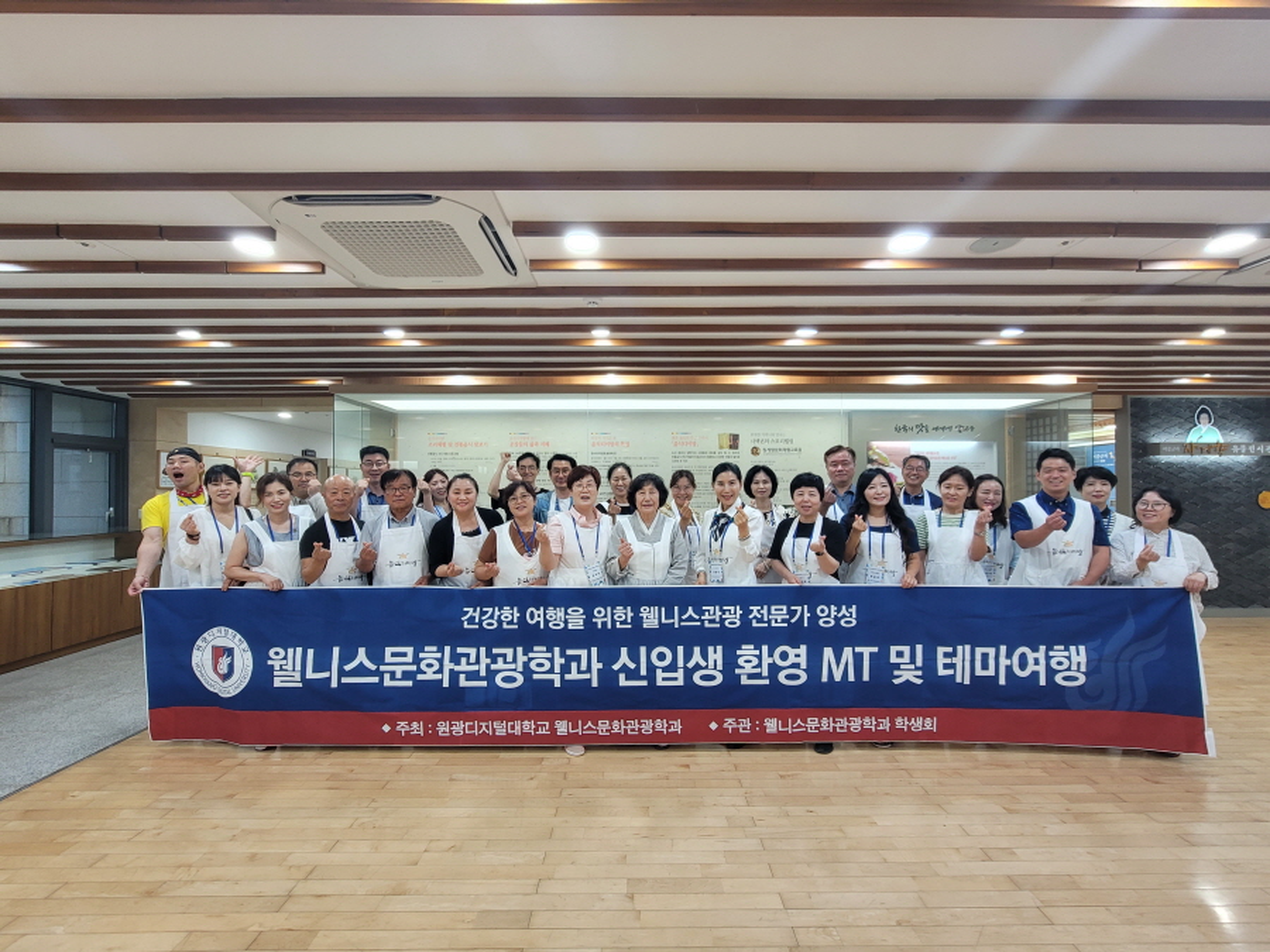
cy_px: 476
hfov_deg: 106.2
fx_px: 477
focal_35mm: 13
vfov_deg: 89.9
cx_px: 635
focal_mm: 2.2
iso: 125
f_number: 2.2
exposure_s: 1/60
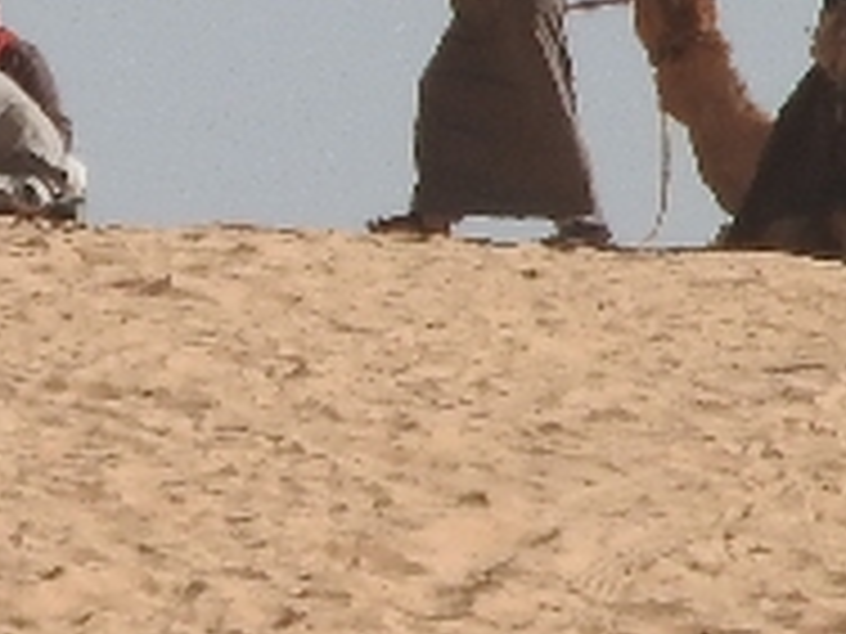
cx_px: 2421
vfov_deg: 0.5
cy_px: -31
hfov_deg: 0.6
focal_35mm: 3184
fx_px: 77816
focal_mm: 89.6
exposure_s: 1/800
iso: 100
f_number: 5.6
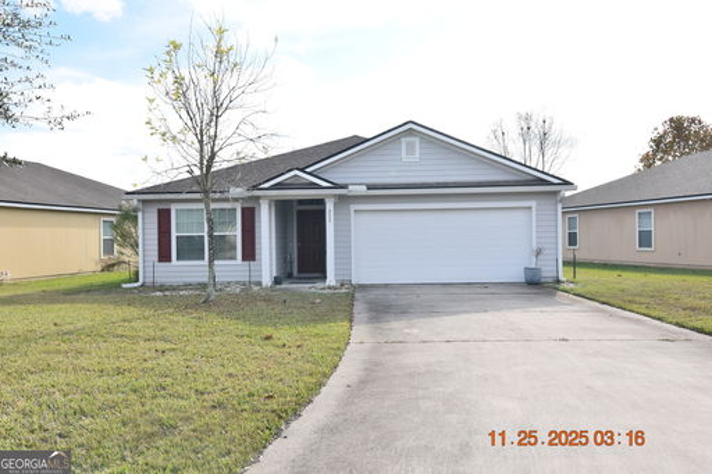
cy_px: 237
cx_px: 356
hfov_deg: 61.9
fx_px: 593
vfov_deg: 43.6
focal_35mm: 30
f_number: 8
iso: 180
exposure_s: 1/250
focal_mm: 20
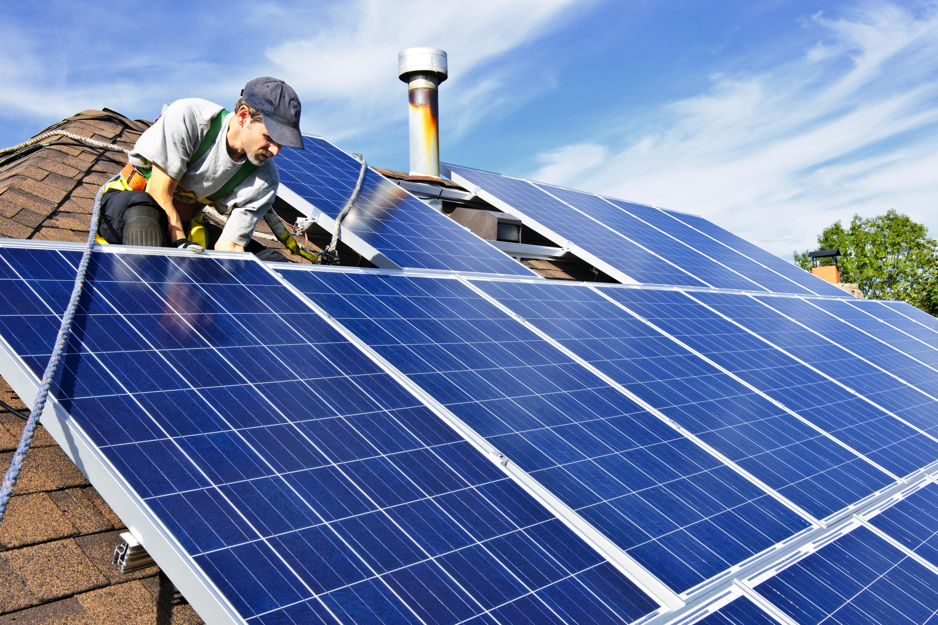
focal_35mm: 38
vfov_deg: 35.1
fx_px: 990
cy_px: 312
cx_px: 469
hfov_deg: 50.7
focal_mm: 38
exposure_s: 1/160
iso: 200
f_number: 13
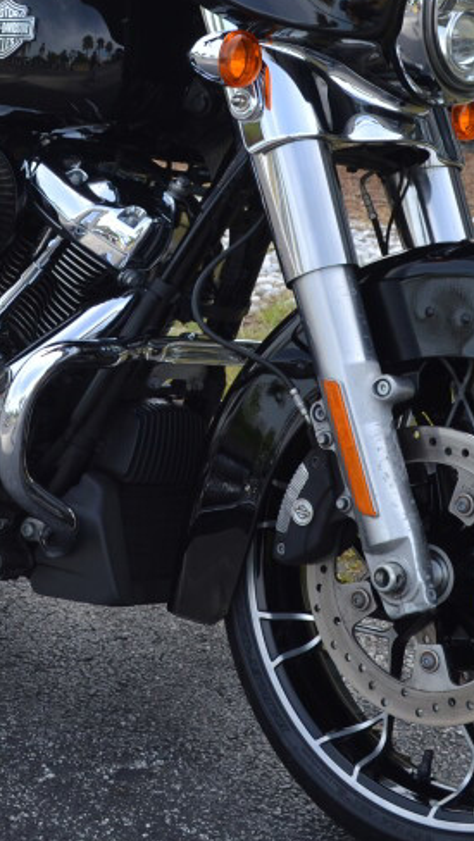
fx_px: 1897
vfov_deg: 24.7
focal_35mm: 85
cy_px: 209
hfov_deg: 14.1
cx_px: 38
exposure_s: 1/200
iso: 100
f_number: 7.1
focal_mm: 22
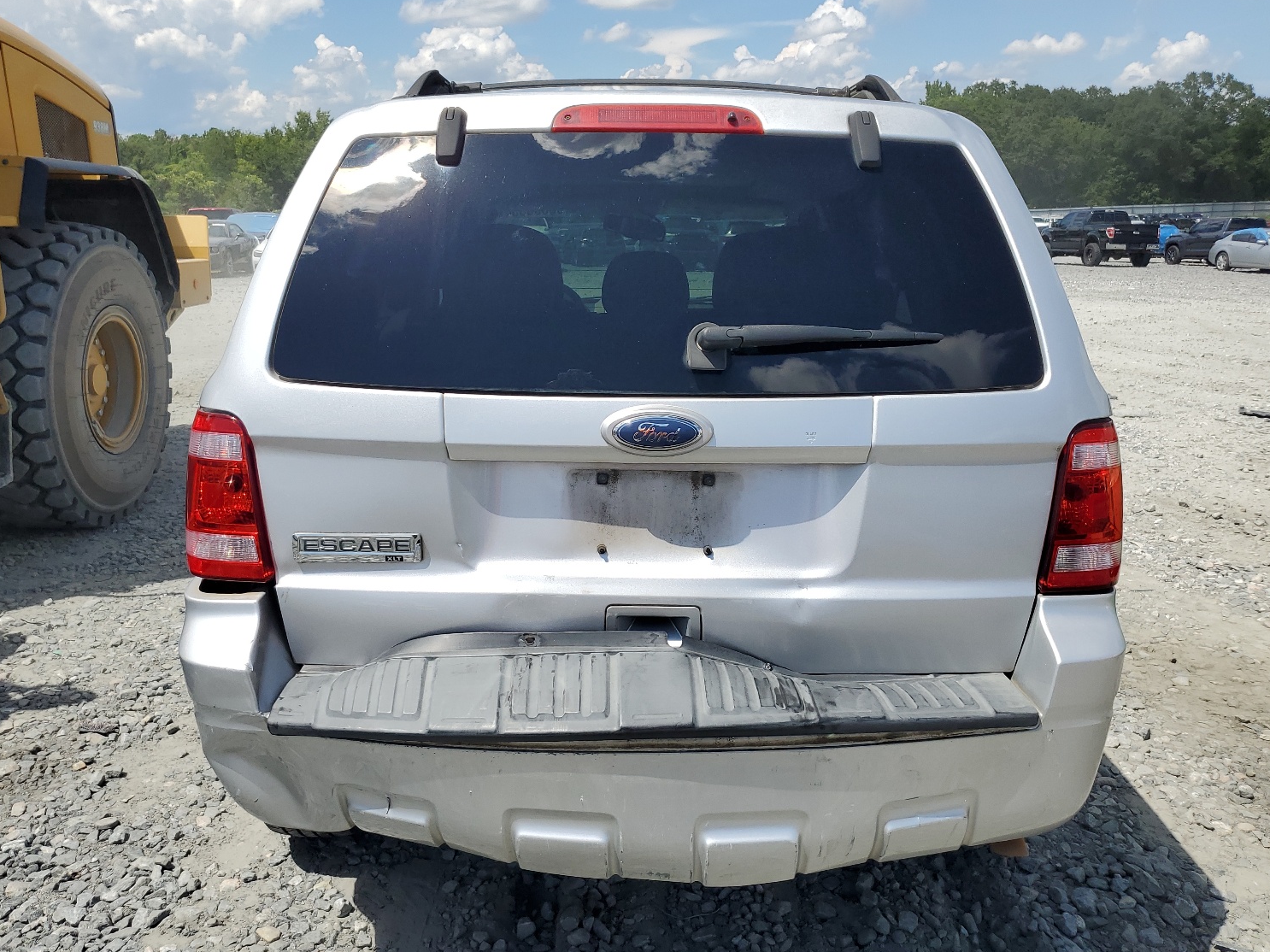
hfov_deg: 63.4
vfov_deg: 49.7
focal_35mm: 28
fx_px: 1027
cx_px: 612
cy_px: 442
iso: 50
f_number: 1.5
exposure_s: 1/5000
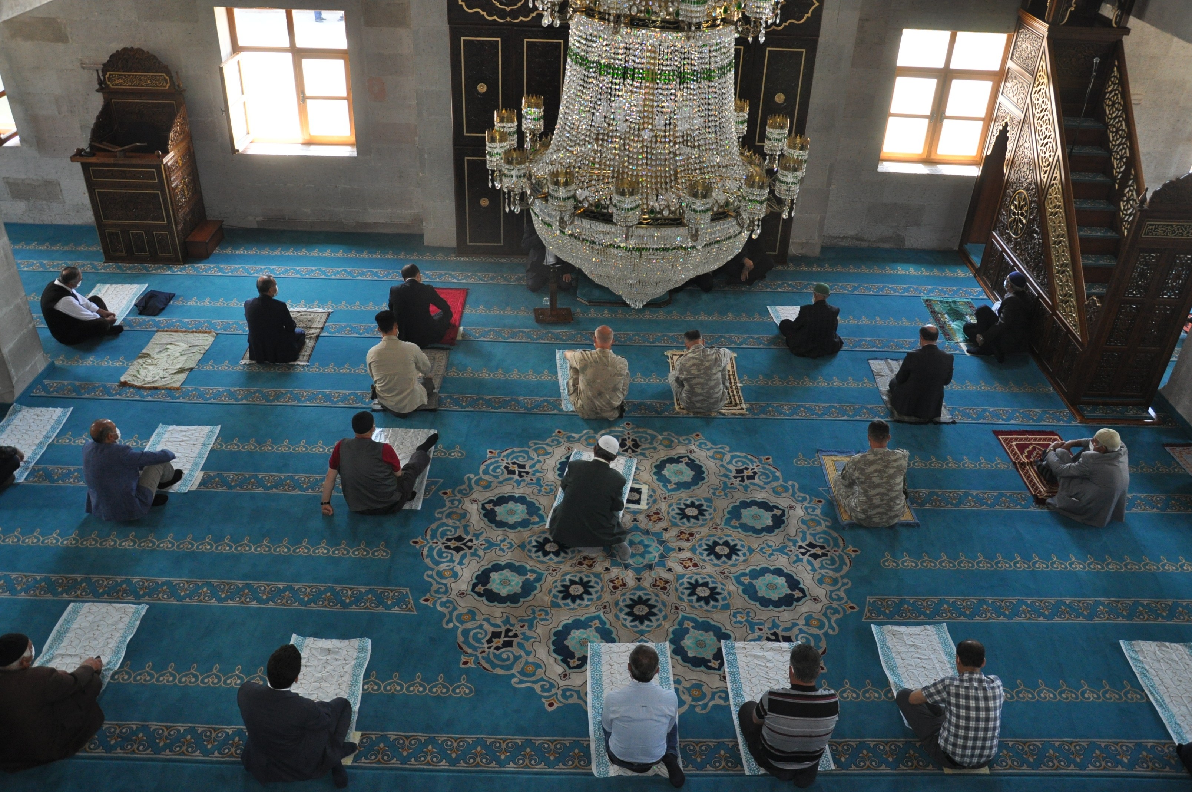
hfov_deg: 59.6
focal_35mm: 32
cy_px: 396
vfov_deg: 41.6
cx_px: 596
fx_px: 1042
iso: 800
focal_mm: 21
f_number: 3.8
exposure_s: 1/125
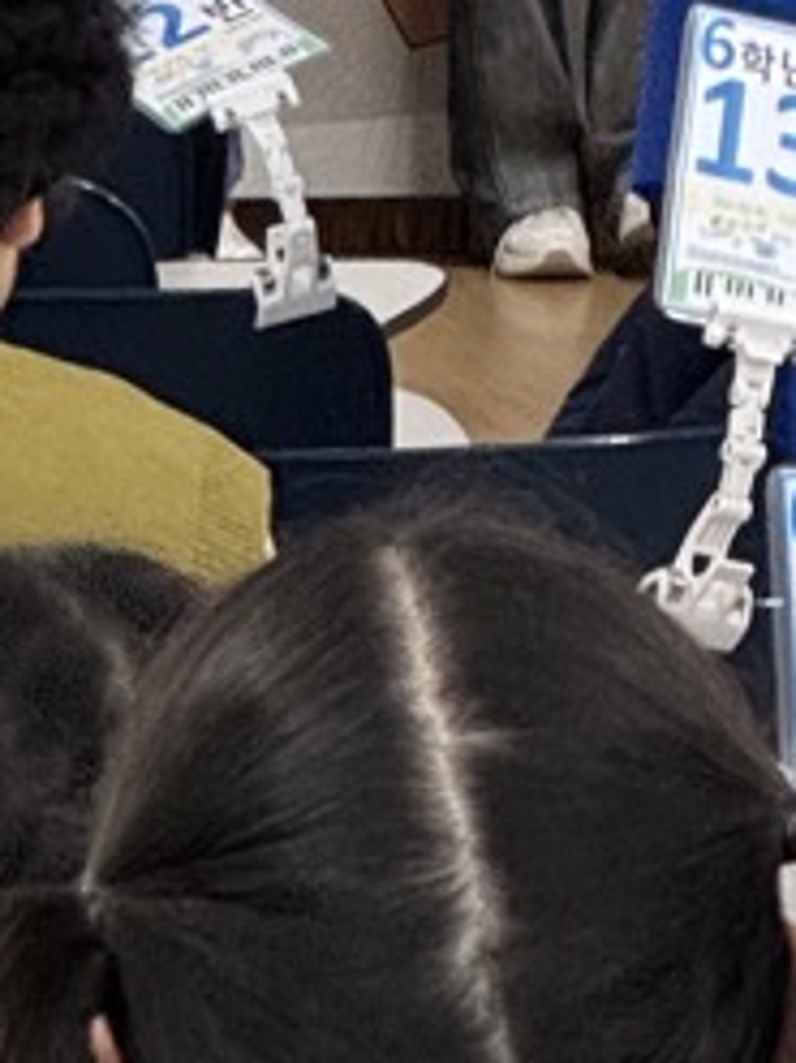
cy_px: -1037
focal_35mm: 399
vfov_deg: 4.9
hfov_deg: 3.7
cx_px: 1325
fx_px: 12244
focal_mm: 9
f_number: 2.8
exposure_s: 1/60
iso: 320
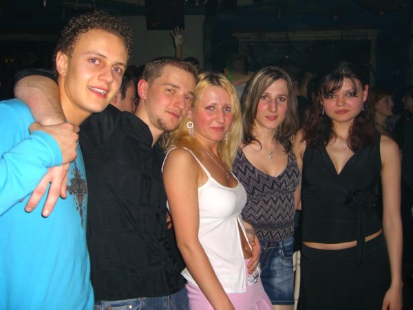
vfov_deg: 37.7
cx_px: 206
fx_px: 453
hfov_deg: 49.0
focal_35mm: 38
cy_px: 155
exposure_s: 1/60
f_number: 2.8
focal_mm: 7.9
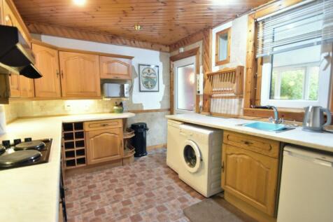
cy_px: 111
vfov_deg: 69.6
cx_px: 166
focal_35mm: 17
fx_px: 159
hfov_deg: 92.5
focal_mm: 11.5
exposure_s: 1/20
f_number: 4.5
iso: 900
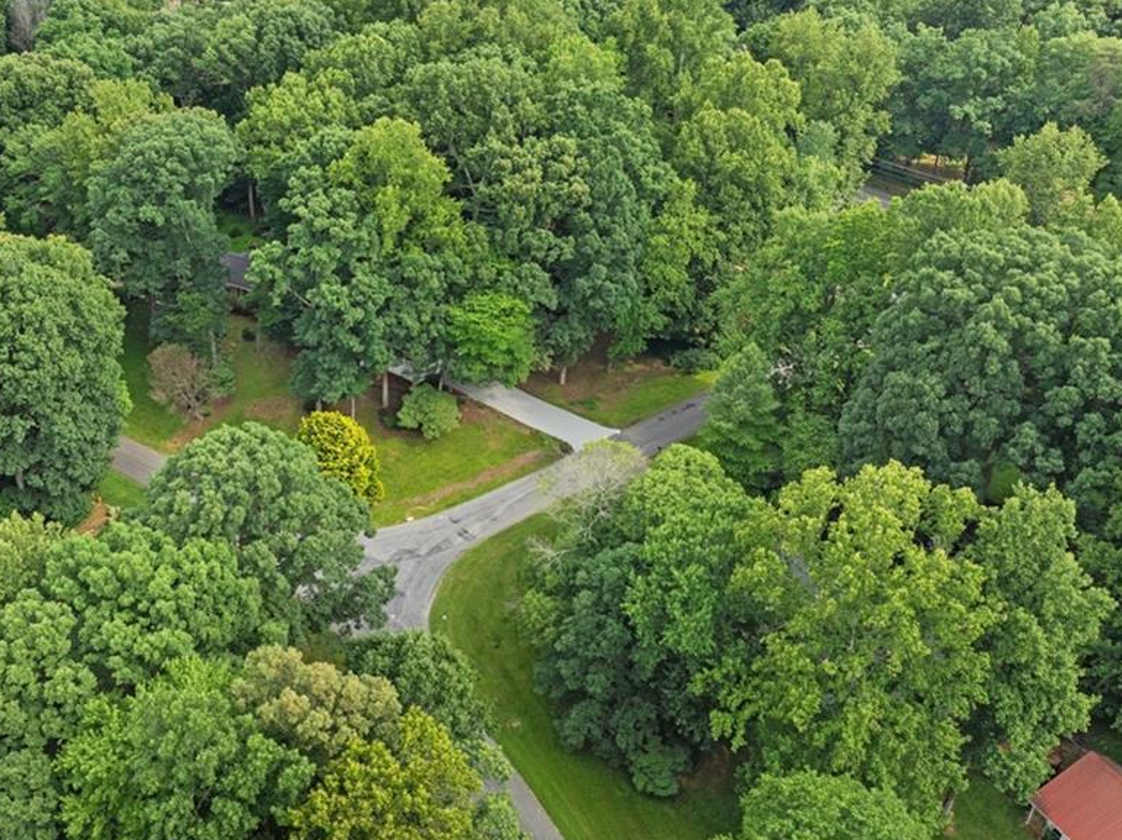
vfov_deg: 43.8
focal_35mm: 32
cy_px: 317
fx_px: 1037
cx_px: 406
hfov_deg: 56.0
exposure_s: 1/800
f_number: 2.8
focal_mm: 12.29
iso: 180
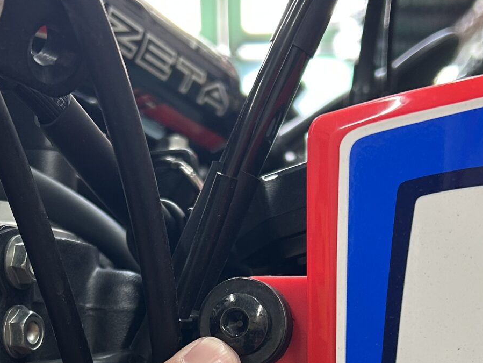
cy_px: 358
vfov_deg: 19.4
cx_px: 212
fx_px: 1033
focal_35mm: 74
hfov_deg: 26.3
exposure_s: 1/120
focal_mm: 5.7
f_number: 1.5
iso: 100
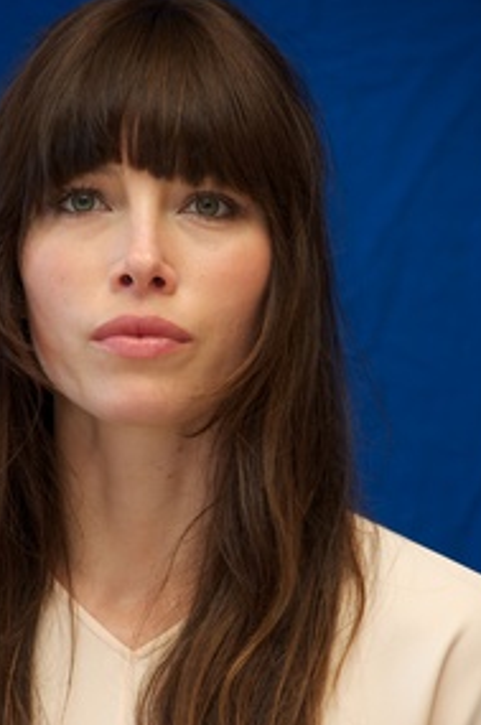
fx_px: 5652
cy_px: 460
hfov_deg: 4.9
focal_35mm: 281
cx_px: 201
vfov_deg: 7.3
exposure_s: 1/60
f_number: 5.6
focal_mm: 200
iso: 800
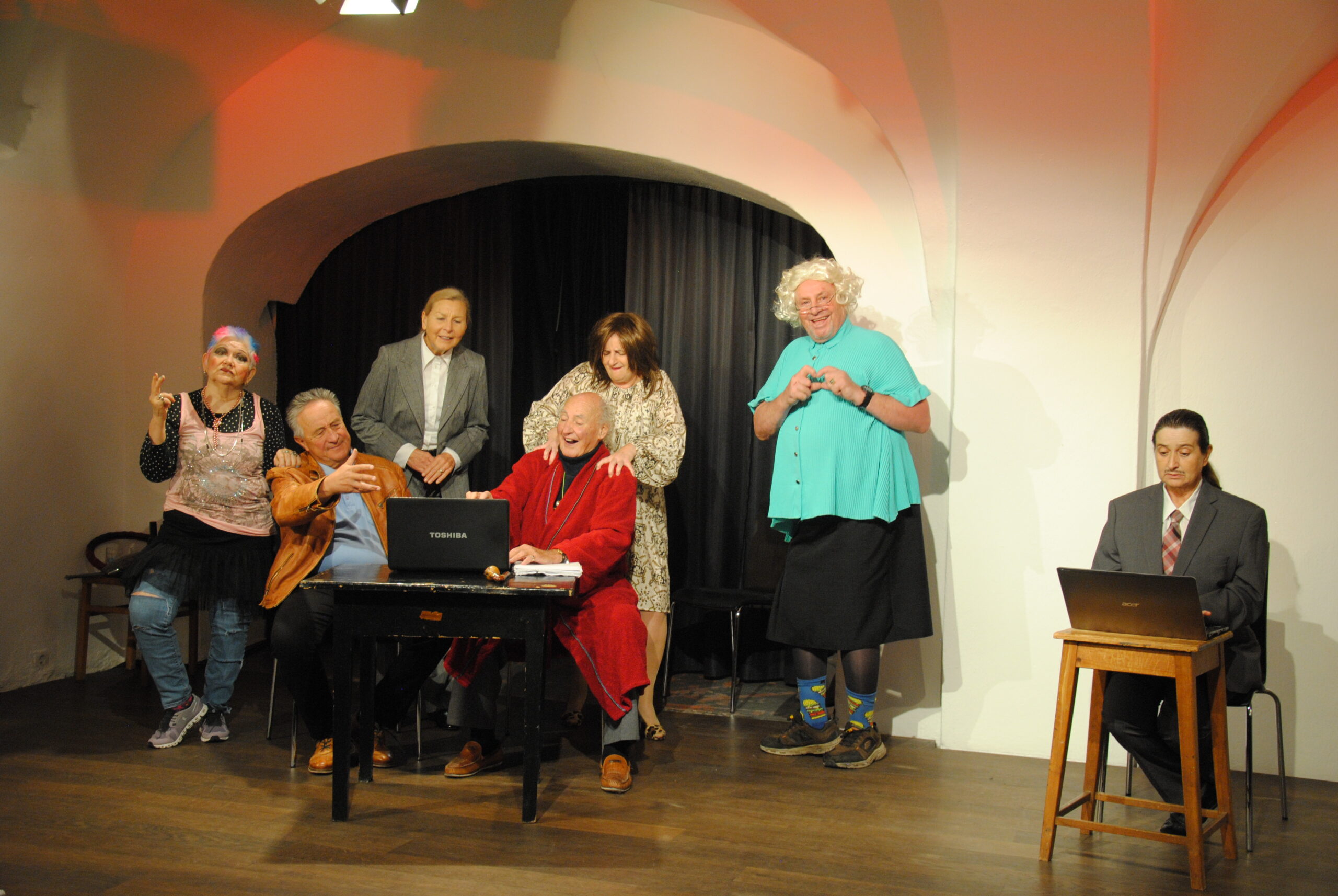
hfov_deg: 46.3
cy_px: 448
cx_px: 669
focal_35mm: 42
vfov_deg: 32.0
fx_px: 1563
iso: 560
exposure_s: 1/30
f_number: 4
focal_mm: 28
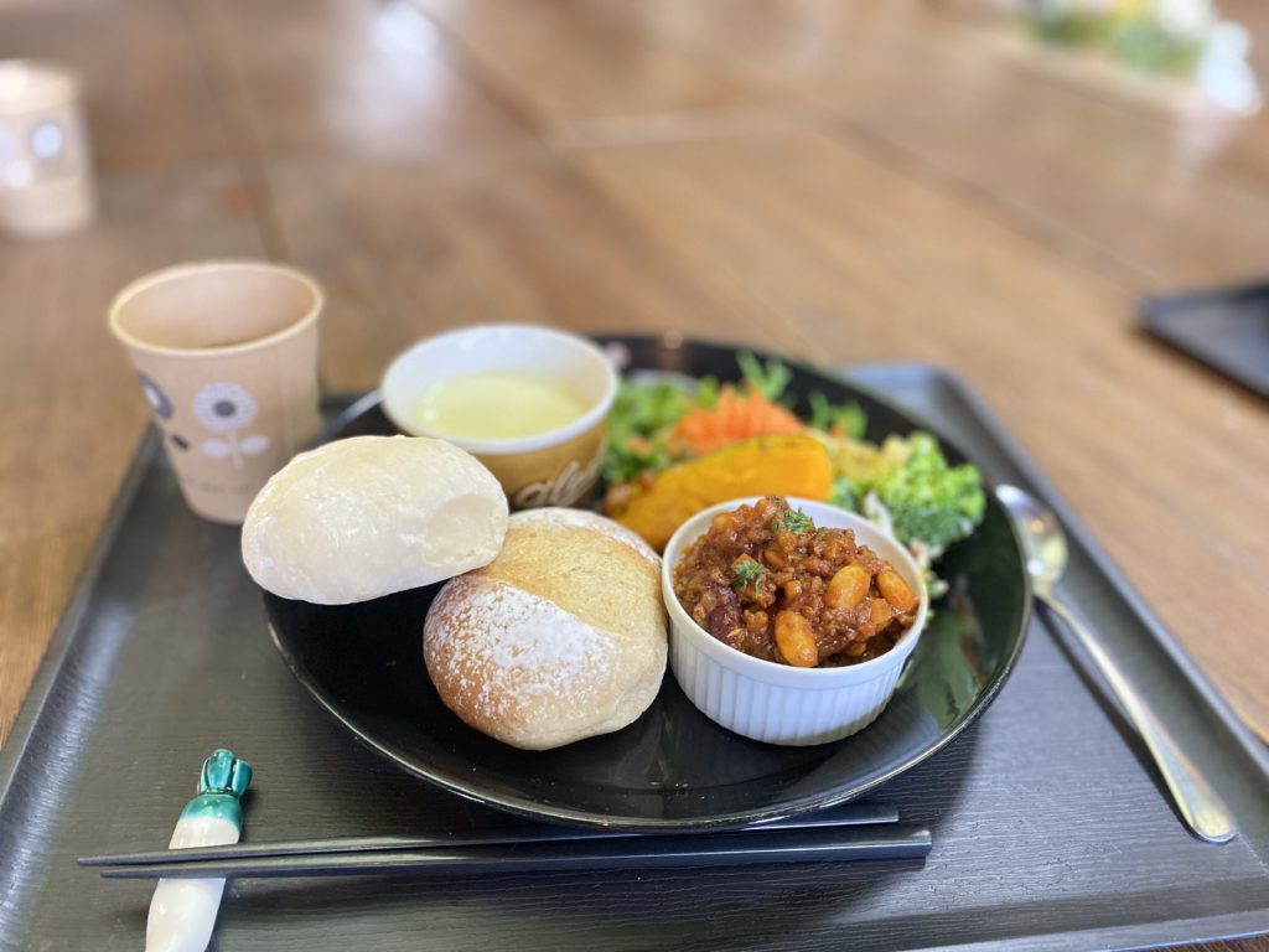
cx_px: 634
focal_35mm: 26
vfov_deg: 53.1
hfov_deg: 67.3
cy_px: 476
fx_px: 953
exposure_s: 1/60
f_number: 1.8
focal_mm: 4.25
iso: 400
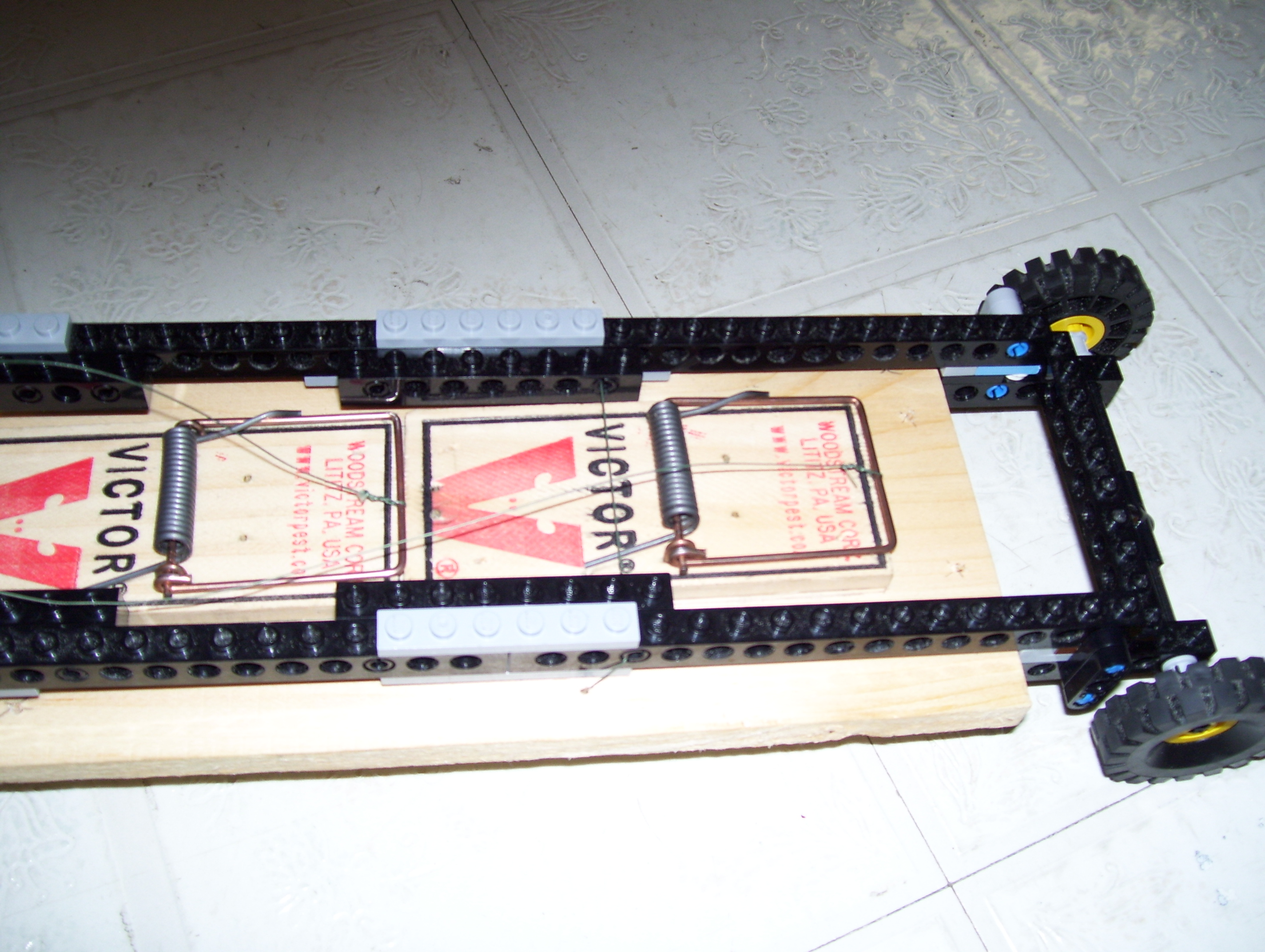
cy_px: 476
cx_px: 632
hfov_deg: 51.3
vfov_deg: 39.7
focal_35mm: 36
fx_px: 1317
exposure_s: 1/60
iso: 80
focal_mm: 6
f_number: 2.7
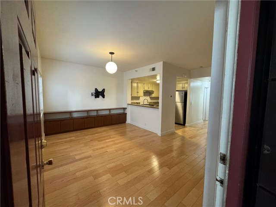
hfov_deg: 102.1
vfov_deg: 85.7
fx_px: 112
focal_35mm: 14
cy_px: 104
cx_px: 138
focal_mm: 2.22
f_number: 2.2
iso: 640
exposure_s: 1/60
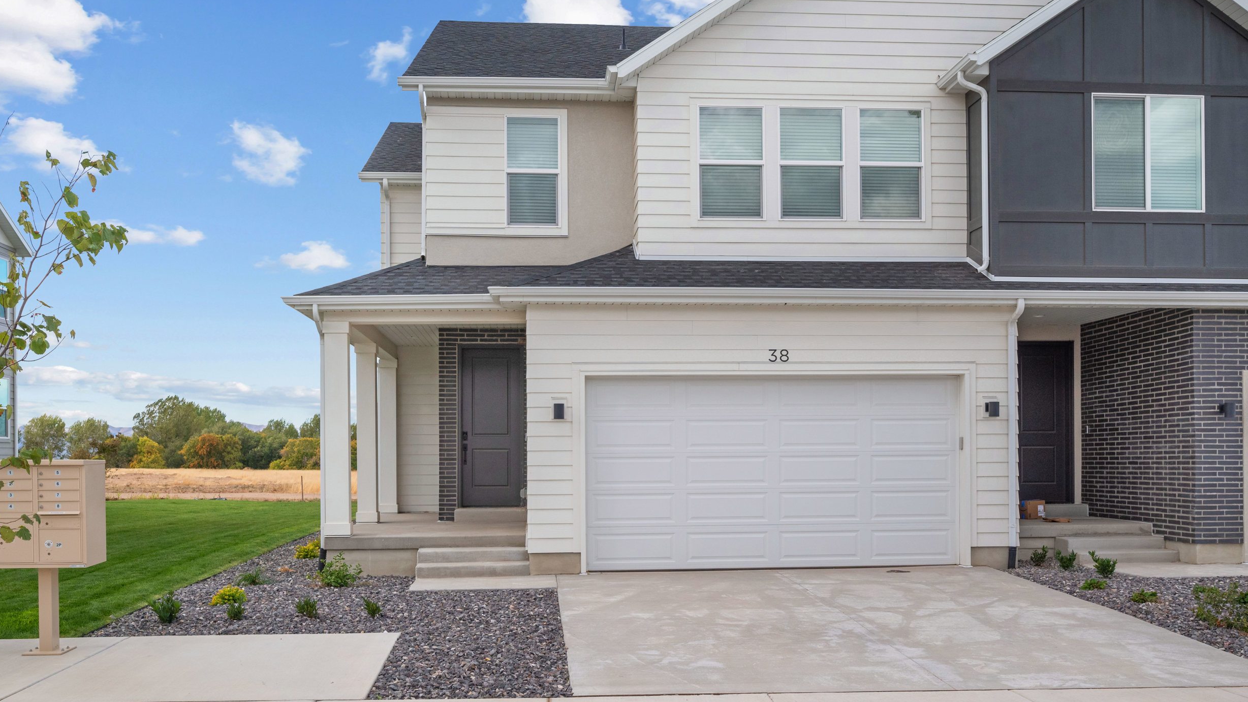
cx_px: 615
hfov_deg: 61.0
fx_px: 1059
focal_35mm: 32
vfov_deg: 36.7
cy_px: 387
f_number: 8
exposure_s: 1/250
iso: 800
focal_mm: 30
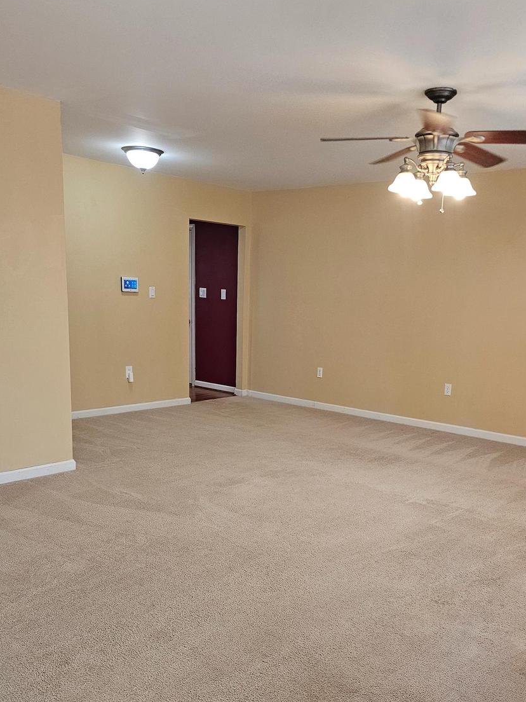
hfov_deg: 44.0
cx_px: 304
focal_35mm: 32
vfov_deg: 56.0
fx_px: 648
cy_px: 448
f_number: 1.7
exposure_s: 1/170
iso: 320
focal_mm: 6.3
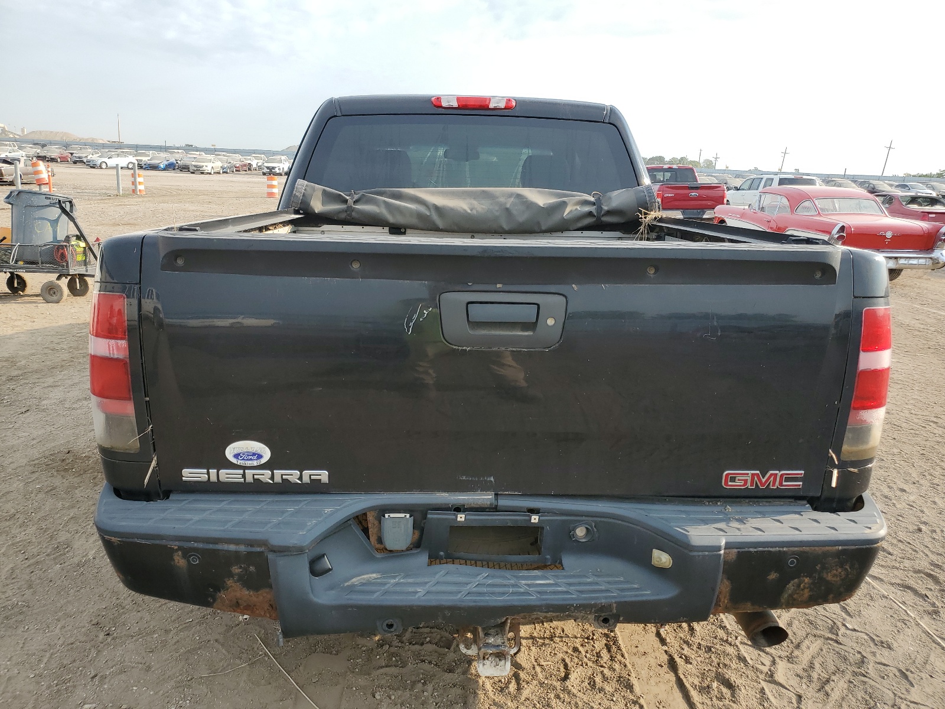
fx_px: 710
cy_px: 354
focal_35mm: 26
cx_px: 472
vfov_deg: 53.1
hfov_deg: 67.3
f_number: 1.5
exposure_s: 1/1429
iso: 50
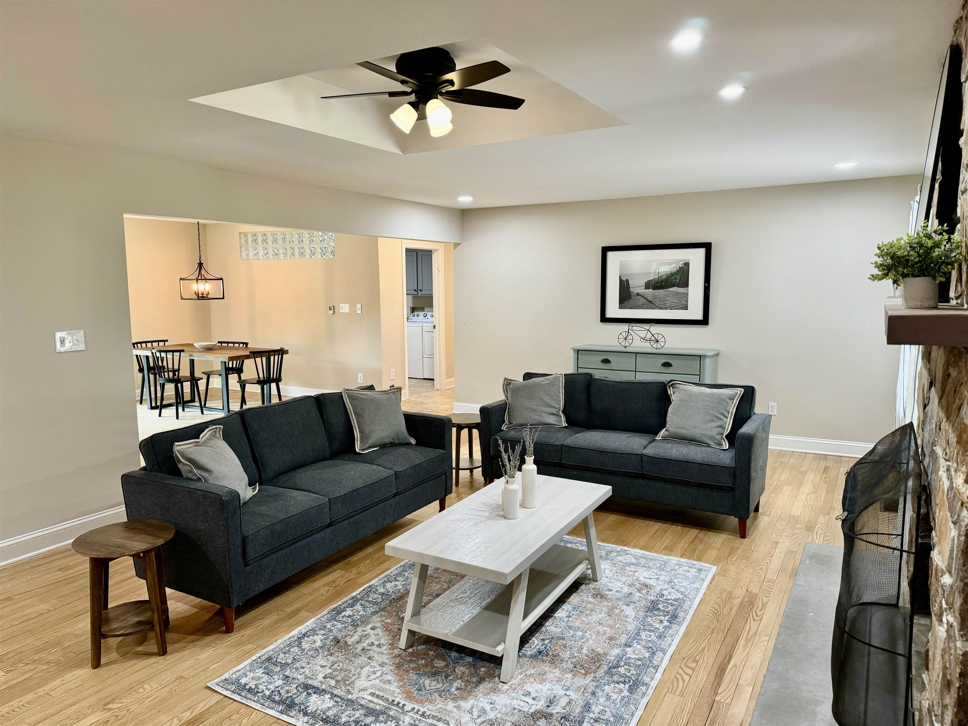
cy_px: 363
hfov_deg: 71.6
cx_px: 484
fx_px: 671
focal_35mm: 24
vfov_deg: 56.8
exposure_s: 1/60
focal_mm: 6.76
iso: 160
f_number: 1.78
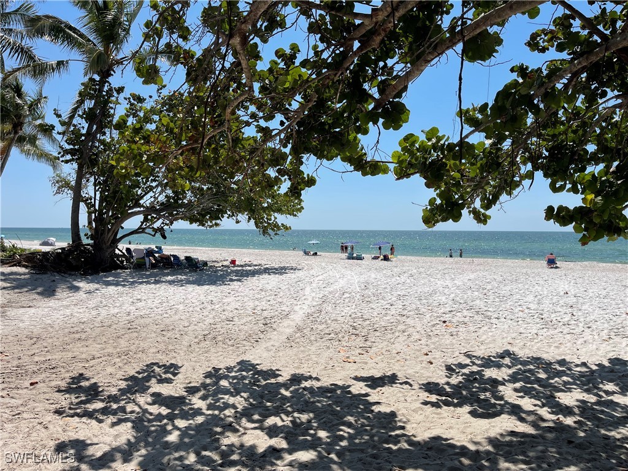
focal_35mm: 26
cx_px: 314
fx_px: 472
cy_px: 236
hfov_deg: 67.3
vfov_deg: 53.1
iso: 32
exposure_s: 1/7407
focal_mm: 5.1
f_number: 1.6
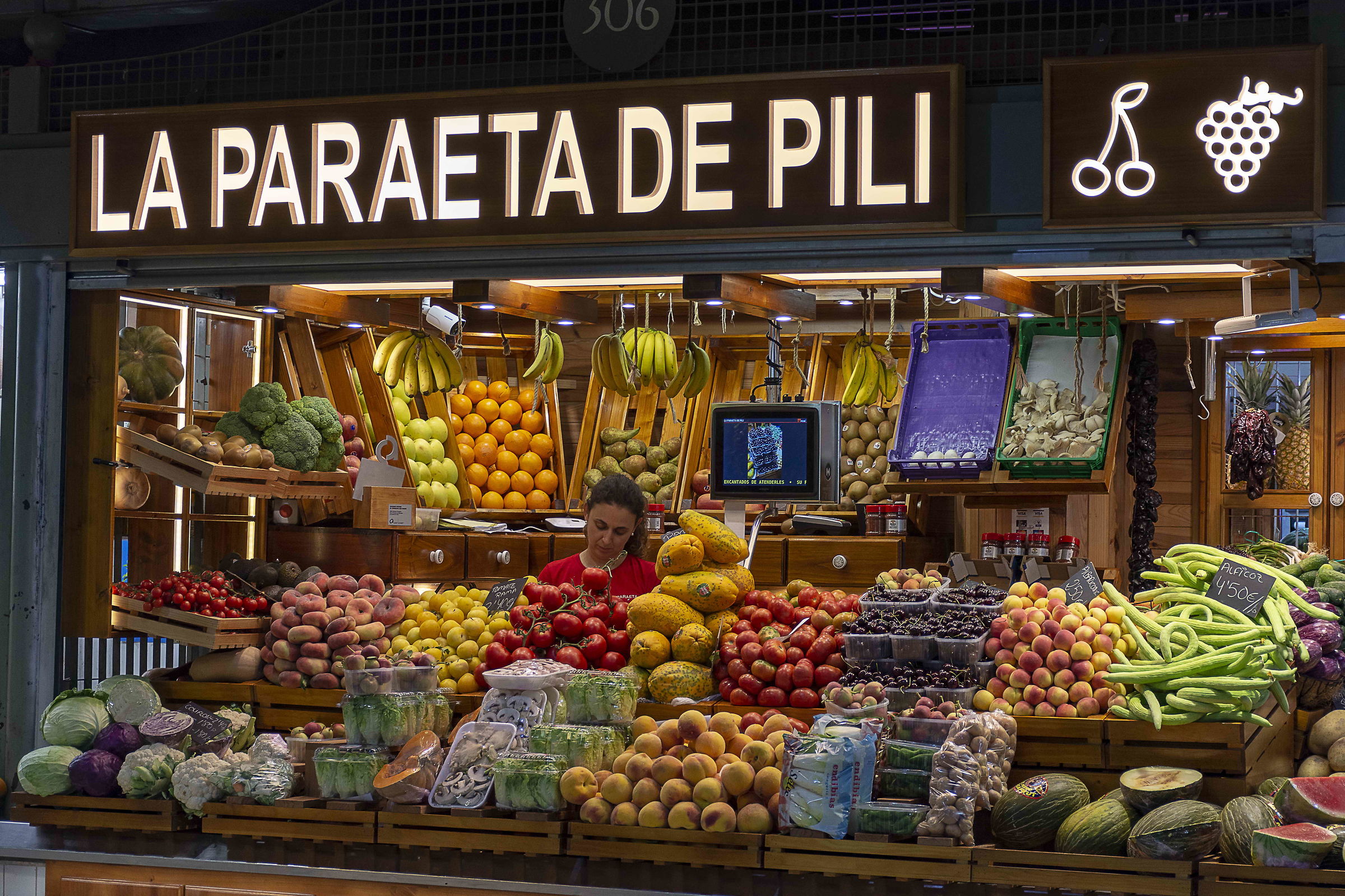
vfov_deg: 18.9
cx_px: 672
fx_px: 2690
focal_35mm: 72
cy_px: 448
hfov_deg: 28.1
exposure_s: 1/60
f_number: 4.5
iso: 250
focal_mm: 48
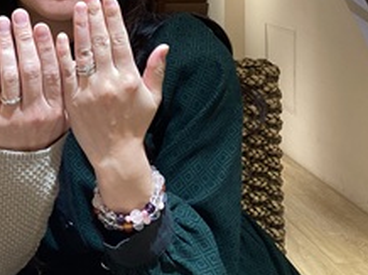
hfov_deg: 28.4
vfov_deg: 22.0
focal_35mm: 64
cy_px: -1
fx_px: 680
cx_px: -2
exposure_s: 1/60
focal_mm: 3.3
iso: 80
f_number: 2.4
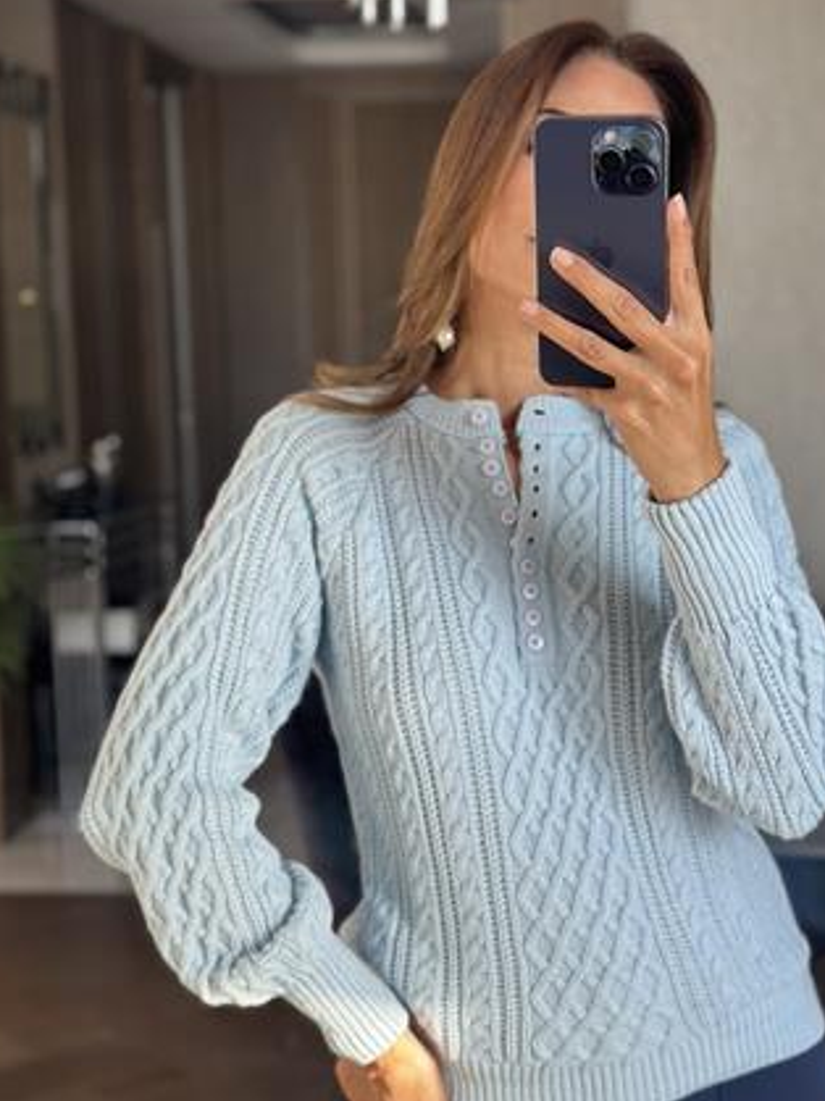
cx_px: 476
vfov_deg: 33.2
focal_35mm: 58
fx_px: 1844
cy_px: 596
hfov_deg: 25.2
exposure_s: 1/163
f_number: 1.78
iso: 80
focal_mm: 6.86
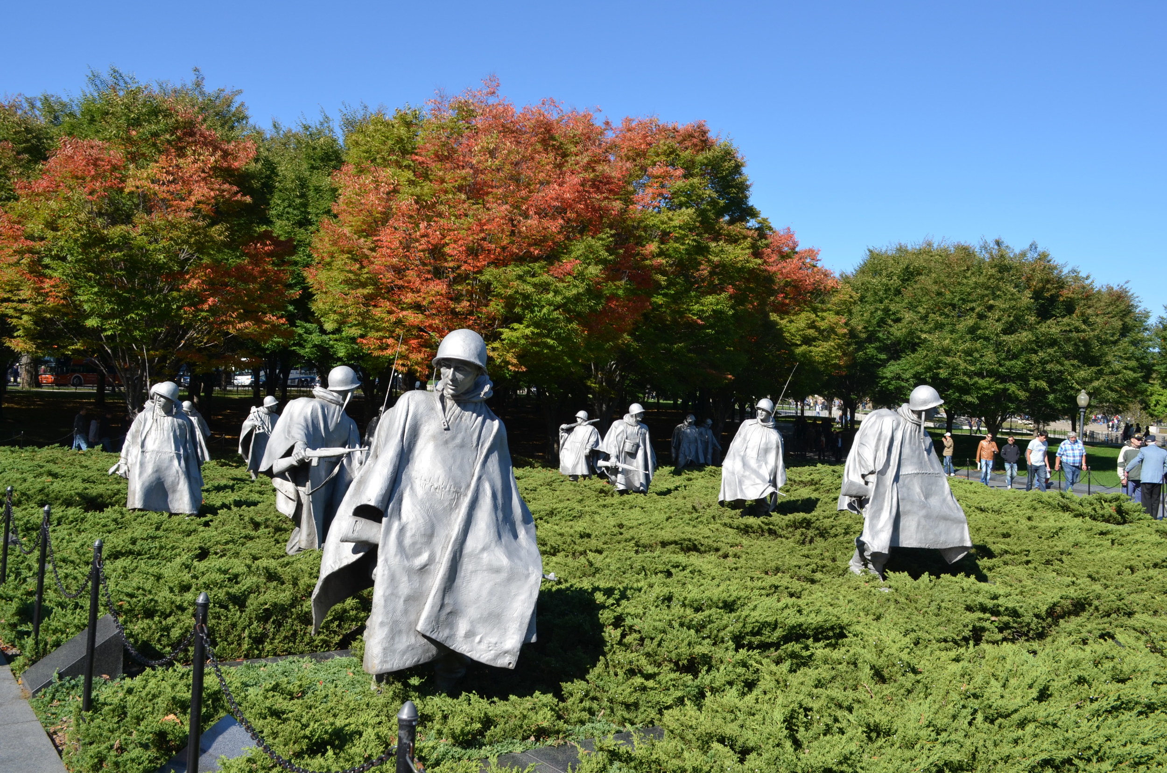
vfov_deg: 39.8
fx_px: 1068
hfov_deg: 57.3
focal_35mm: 33
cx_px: 584
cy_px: 386
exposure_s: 1/250
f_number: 8
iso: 140
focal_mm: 22
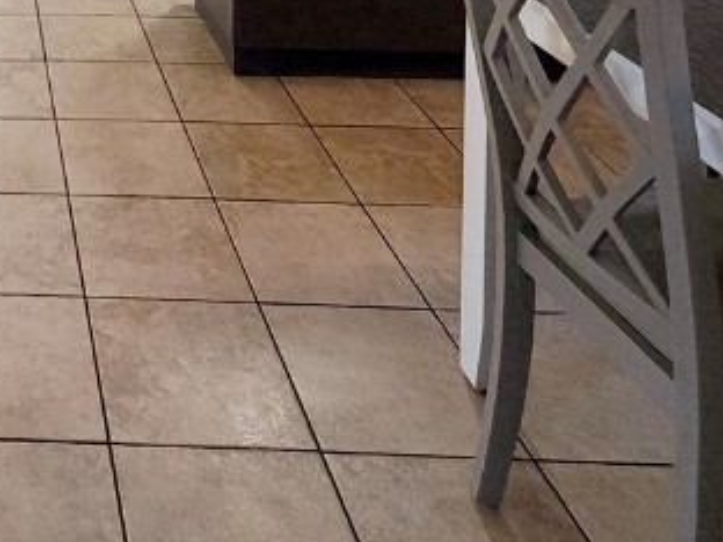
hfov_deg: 35.8
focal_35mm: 46
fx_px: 961
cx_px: -53
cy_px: -343
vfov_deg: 23.0
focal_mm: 2.22
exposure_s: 1/60
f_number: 2.2
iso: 200
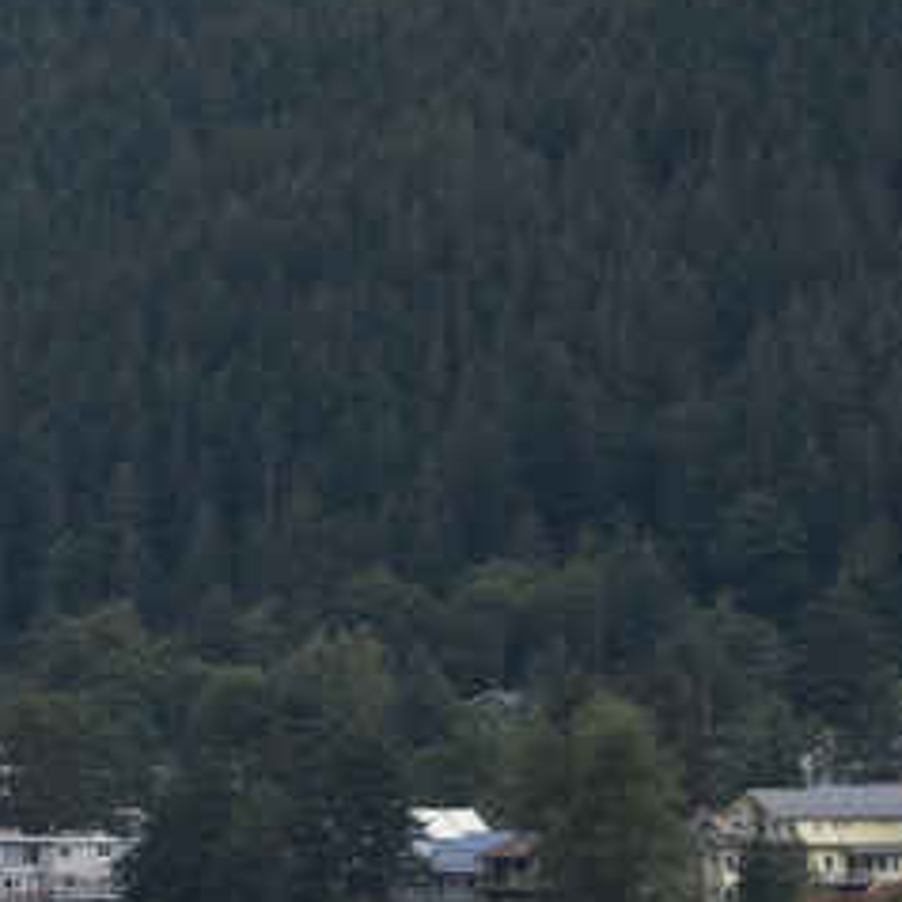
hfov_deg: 4.2
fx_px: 12116
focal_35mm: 411
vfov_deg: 4.3
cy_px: -193
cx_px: -1224
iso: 100
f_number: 5.6
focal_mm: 90
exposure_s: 1/200
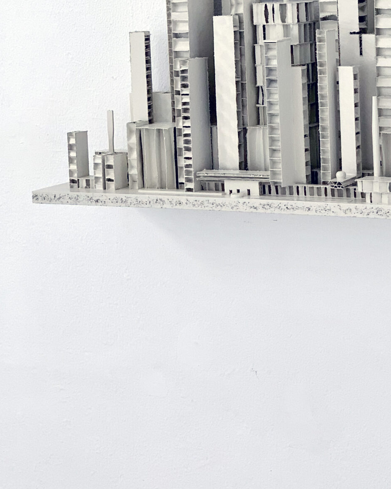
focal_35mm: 111
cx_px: 390
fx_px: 1606
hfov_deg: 13.7
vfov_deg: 17.0
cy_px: 40
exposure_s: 1/122
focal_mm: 6
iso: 64
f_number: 2.4
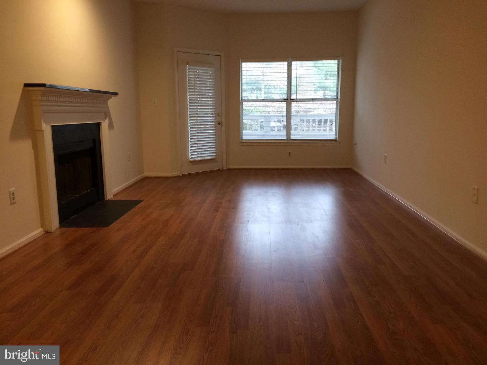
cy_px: 182
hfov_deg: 61.7
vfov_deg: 48.2
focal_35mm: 29
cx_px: 244
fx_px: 408
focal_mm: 4.15
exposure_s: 1/30
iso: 100
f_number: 2.2
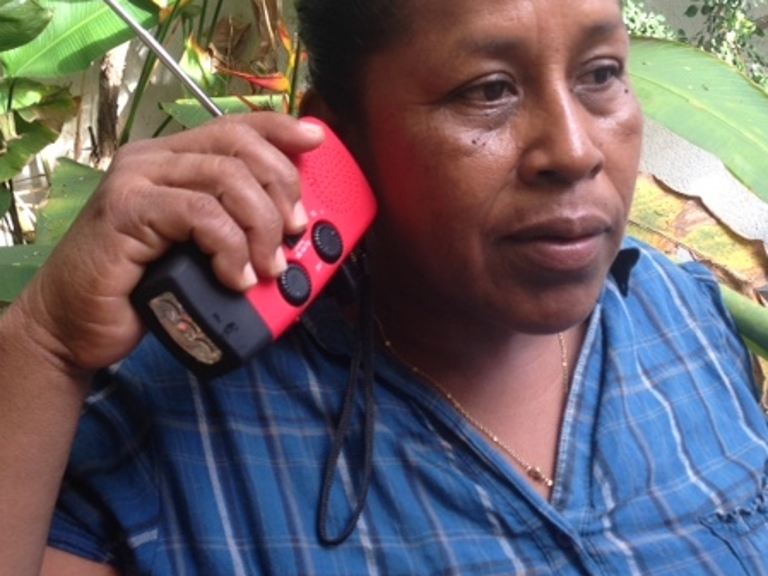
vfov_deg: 30.7
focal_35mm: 47
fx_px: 1043
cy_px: 203
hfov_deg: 40.4
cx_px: 417
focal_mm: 4.12
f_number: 2.4
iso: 50
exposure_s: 1/60
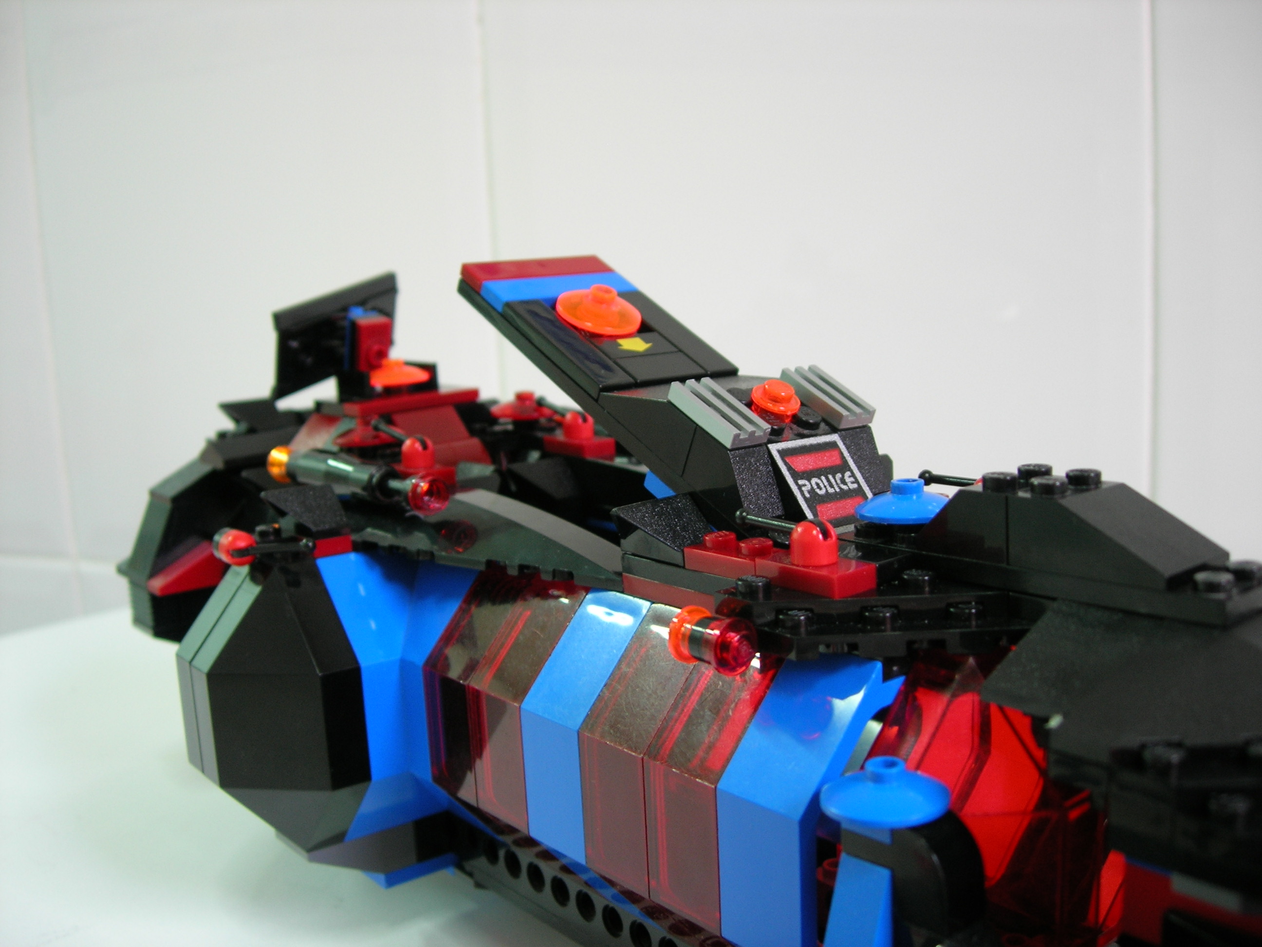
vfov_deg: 37.7
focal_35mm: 38
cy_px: 474
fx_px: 1385
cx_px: 631
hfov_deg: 49.0
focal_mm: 7.8
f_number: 2.8
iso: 64
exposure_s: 1/7.7
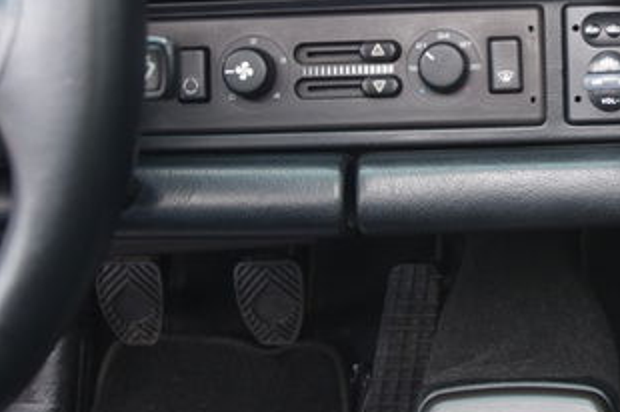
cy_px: 90
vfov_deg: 10.5
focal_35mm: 130
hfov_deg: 15.5
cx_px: 574
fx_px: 2241
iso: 1000
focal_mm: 35
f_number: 4.5
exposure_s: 1/60
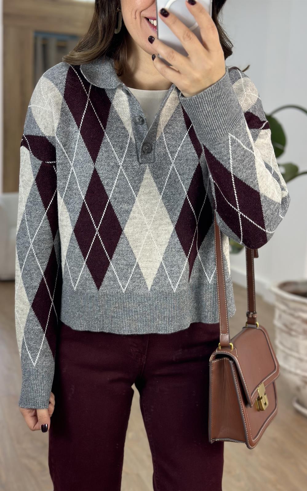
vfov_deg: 39.6
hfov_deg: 25.3
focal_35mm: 51
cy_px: 246
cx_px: 140
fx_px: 682
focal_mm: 6.86
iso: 64
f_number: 1.78
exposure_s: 1/100
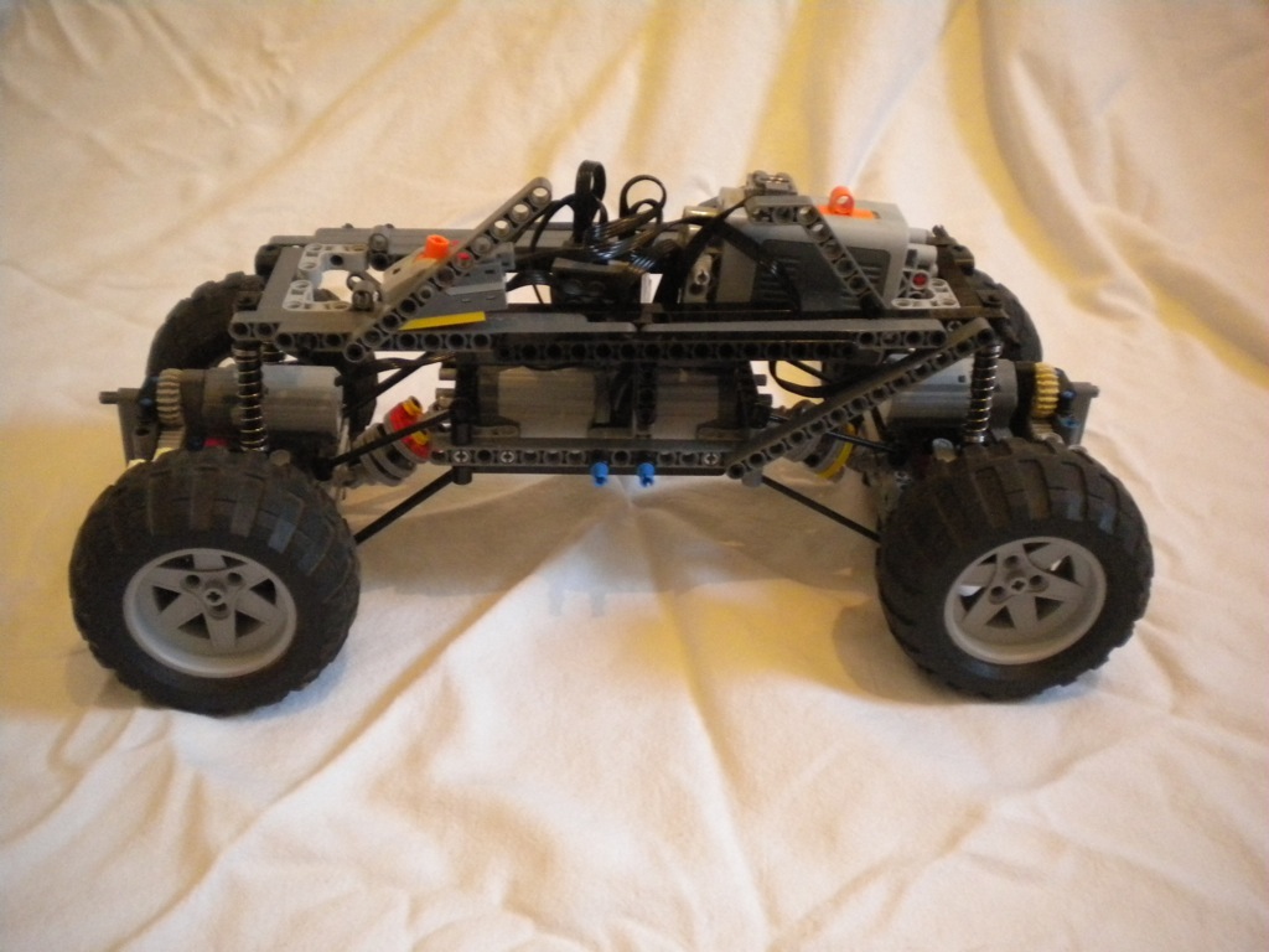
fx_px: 1283
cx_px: 634
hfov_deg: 52.6
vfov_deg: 40.7
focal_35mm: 35
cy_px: 476
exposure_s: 1/43.8
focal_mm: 6.3
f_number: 3.1
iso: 800
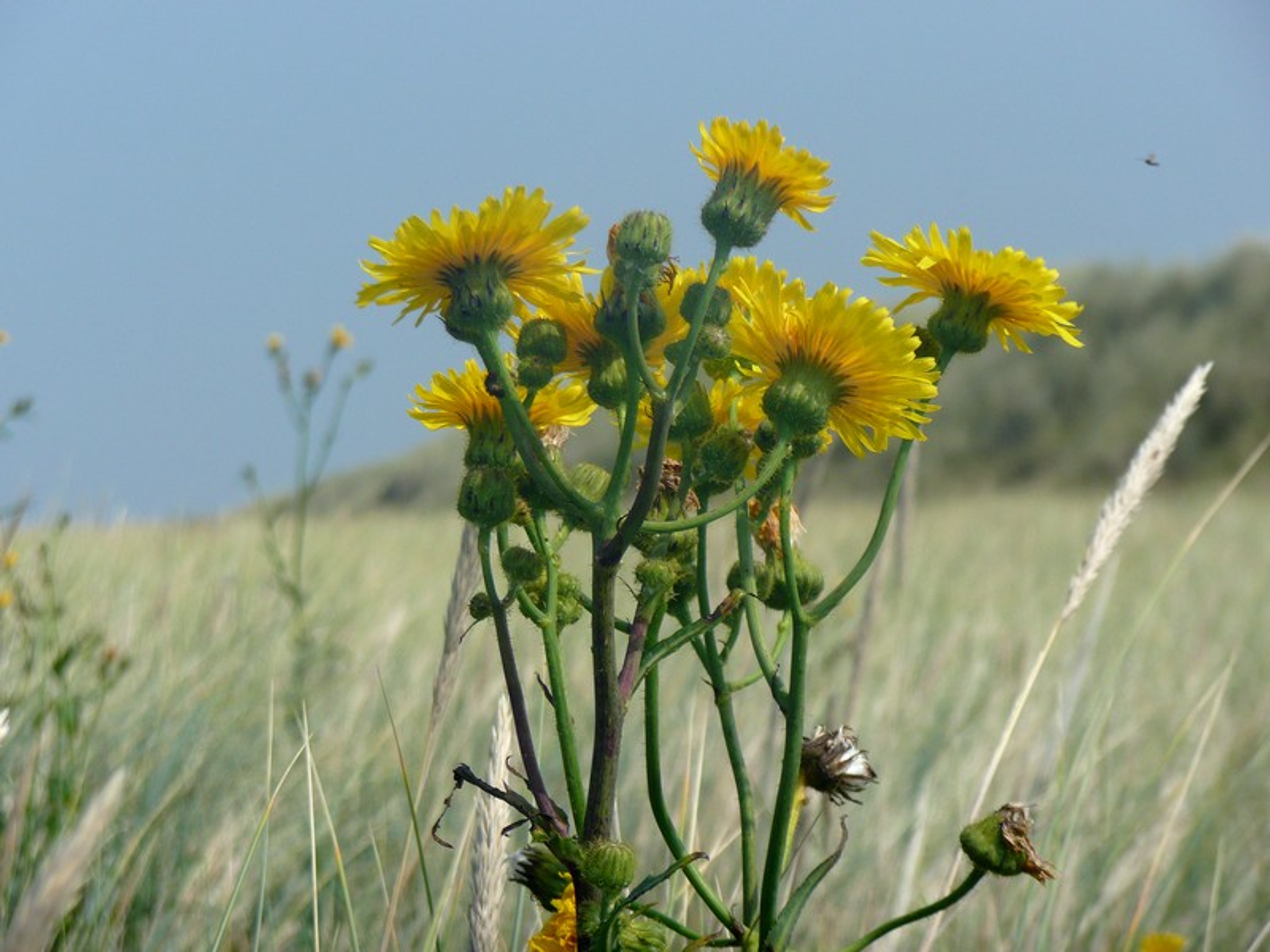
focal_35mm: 170
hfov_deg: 11.6
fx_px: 6237
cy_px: 476
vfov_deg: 8.7
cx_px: 635
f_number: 4.8
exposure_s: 1/800
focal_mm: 27.9
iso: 100
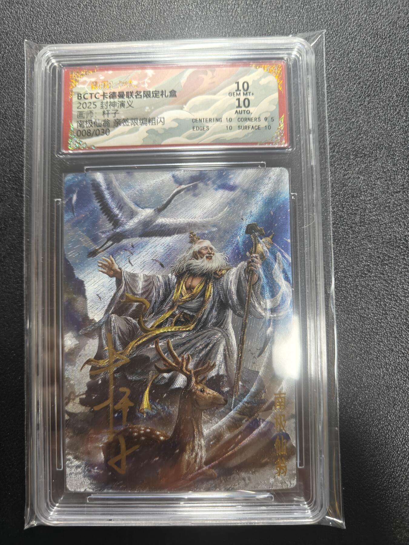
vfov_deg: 71.6
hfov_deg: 56.8
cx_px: 204
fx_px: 378
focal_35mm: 24
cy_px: 272
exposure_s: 1/50
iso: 125
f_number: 1.8
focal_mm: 5.59
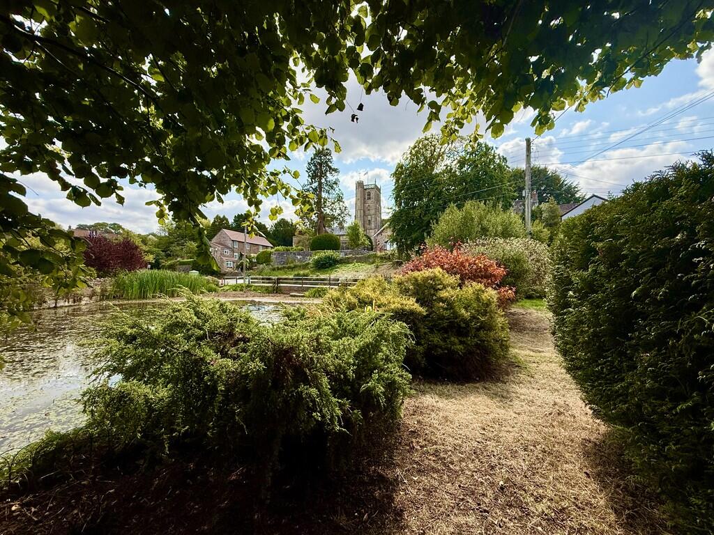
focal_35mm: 14
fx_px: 289
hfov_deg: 102.1
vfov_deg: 85.7
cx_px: 357
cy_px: 268
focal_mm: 2.22
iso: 50
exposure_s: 1/2092
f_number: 2.2
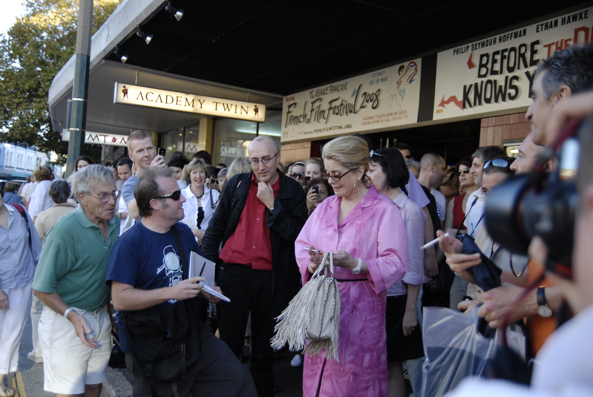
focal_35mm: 39
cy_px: 198
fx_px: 643
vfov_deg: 34.3
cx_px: 296
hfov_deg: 49.5
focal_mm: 26
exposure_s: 1/500
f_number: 2.8
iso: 400
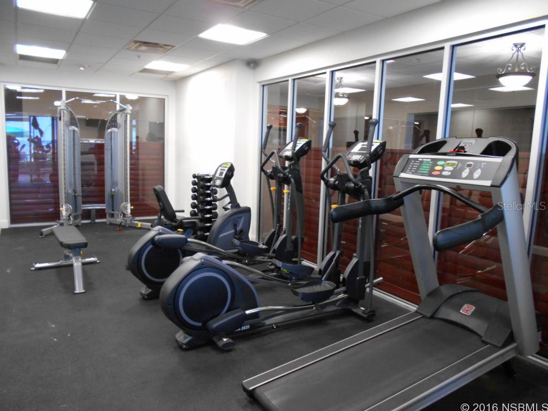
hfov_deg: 67.3
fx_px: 412
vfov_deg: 53.1
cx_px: 274
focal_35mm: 26
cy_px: 206
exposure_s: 1/25
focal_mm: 4.6
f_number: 3.2
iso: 400
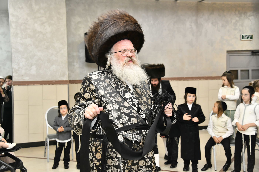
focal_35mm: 50
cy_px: 86
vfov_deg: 27.0
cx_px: 130
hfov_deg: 39.6
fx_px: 360
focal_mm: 50
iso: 1600
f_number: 5.6
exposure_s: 1/250
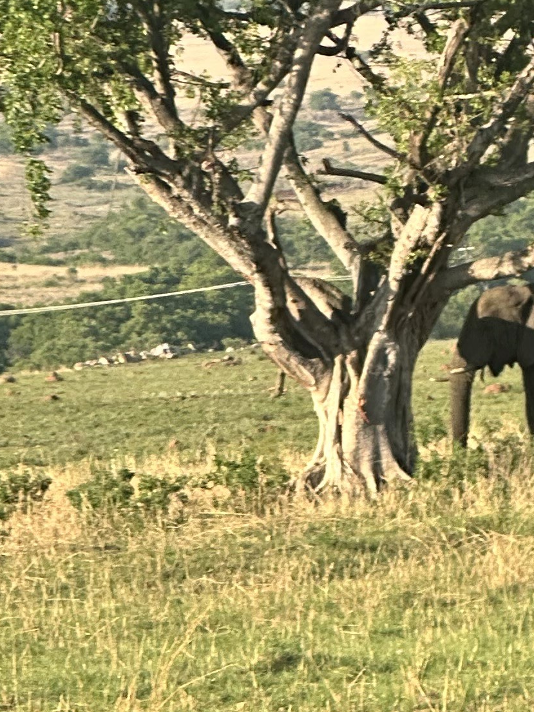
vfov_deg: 7.0
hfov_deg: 5.2
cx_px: 926
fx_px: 5779
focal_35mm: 281
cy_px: 741
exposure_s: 1/176
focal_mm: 9
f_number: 2.8
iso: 32
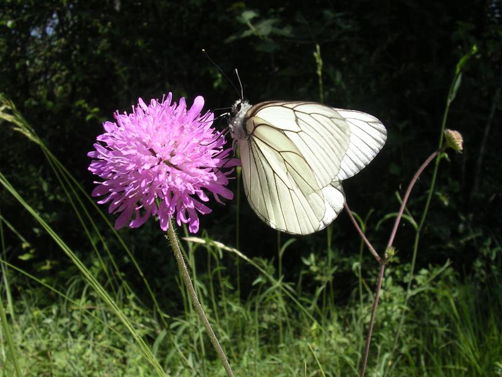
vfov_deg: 37.7
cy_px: 188
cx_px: 251
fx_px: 551
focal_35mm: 38
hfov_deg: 49.0
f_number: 5.6
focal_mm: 5.8
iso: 100
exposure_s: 1/191
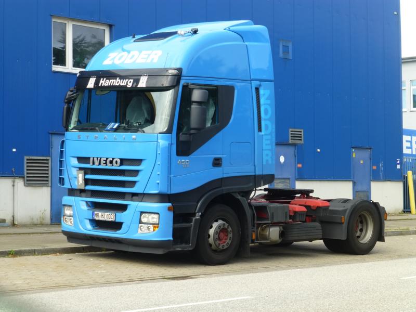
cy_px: 156
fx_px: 1082
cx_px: 208
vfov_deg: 16.4
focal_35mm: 90
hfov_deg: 21.8
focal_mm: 16.1
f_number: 5.2
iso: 100
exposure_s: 1/160
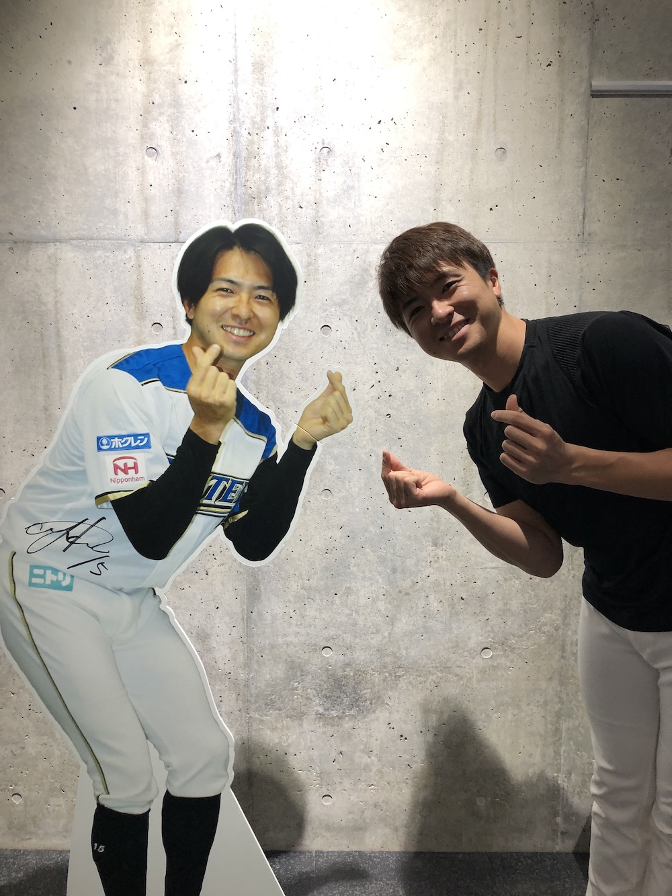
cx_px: 336
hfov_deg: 49.8
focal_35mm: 28
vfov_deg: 63.4
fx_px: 725
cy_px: 448
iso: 40
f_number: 1.8
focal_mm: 3.99
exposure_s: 1/33
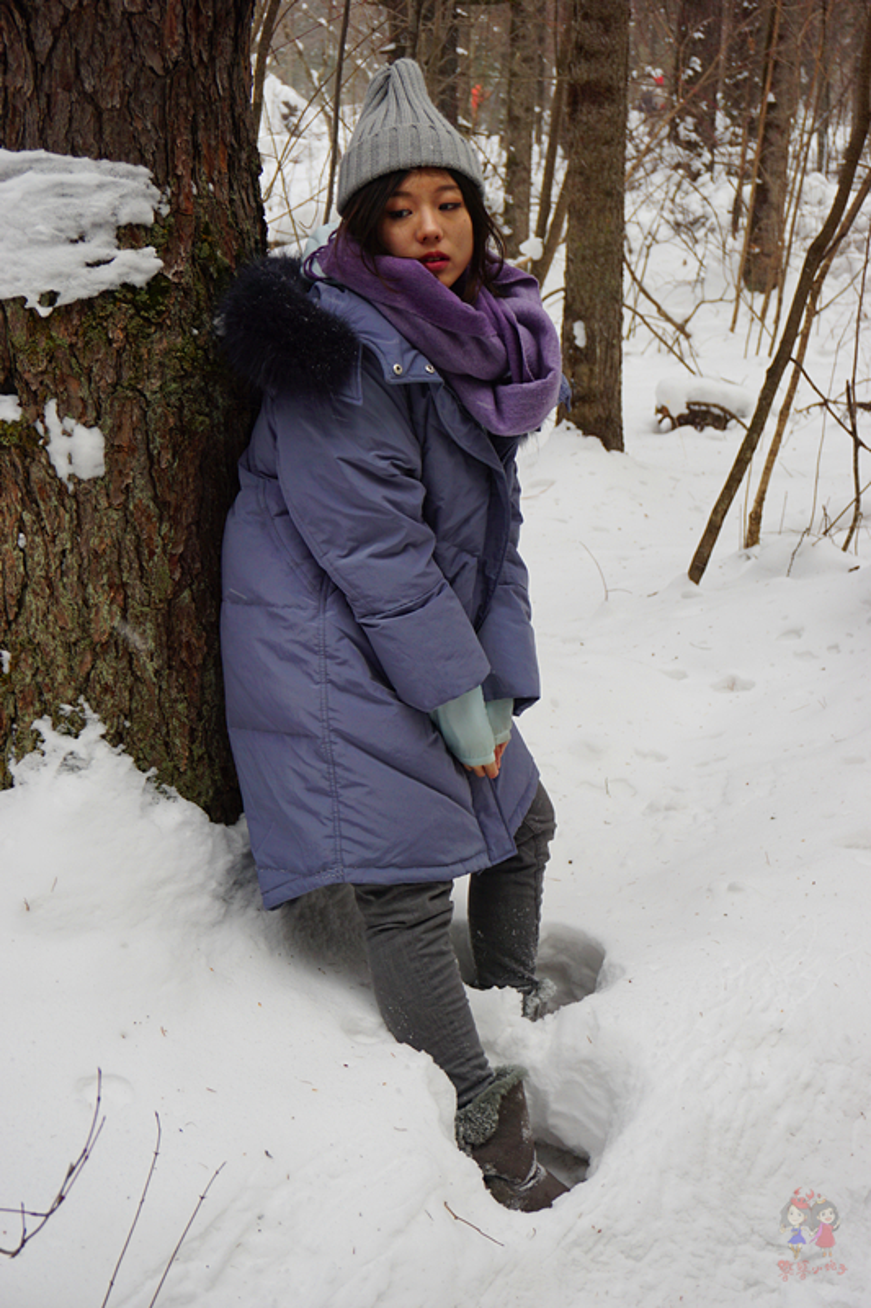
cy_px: 654
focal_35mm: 51
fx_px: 1852
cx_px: 436
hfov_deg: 26.5
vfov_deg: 38.9
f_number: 5
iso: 125
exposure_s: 1/60
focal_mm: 34
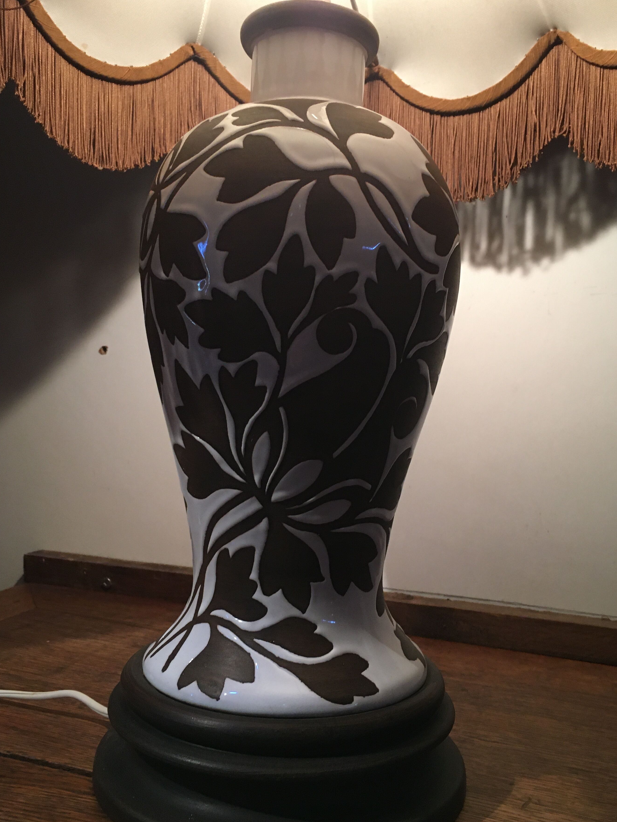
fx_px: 784
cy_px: 429
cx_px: 322
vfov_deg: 55.3
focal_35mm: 33
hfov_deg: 42.9
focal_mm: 4.15
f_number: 2.2
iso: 160
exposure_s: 1/33
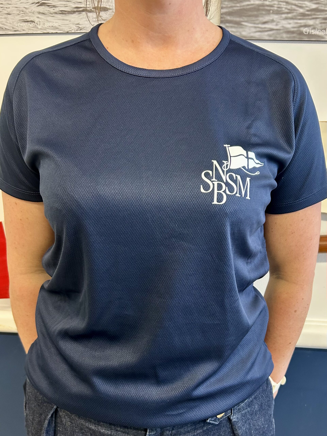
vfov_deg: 67.3
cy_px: 218
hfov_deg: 53.1
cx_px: 164
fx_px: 327
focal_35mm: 26
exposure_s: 1/50
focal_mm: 5.7
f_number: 1.5
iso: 200
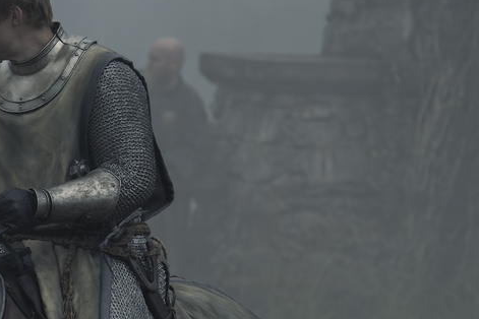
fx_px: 7158
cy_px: 320
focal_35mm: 538
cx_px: -213
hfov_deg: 3.8
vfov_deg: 2.6
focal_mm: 160
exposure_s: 1/1250
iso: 640
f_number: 4.5
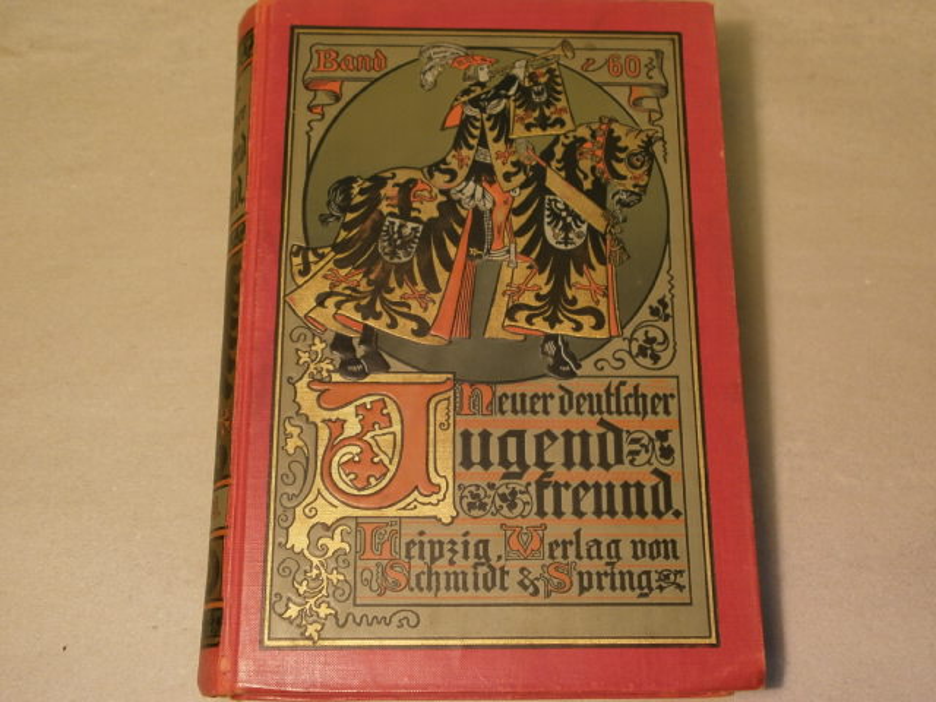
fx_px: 1244
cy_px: 351
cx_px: 468
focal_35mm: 46
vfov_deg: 31.5
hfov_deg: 41.2
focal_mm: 8.1
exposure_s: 1/10
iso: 125
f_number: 3.8
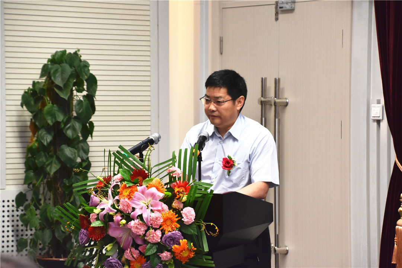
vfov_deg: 9.1
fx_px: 1675
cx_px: 201
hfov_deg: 13.7
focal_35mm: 150
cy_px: 134
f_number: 5.6
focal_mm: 100
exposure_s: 1/250
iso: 1400
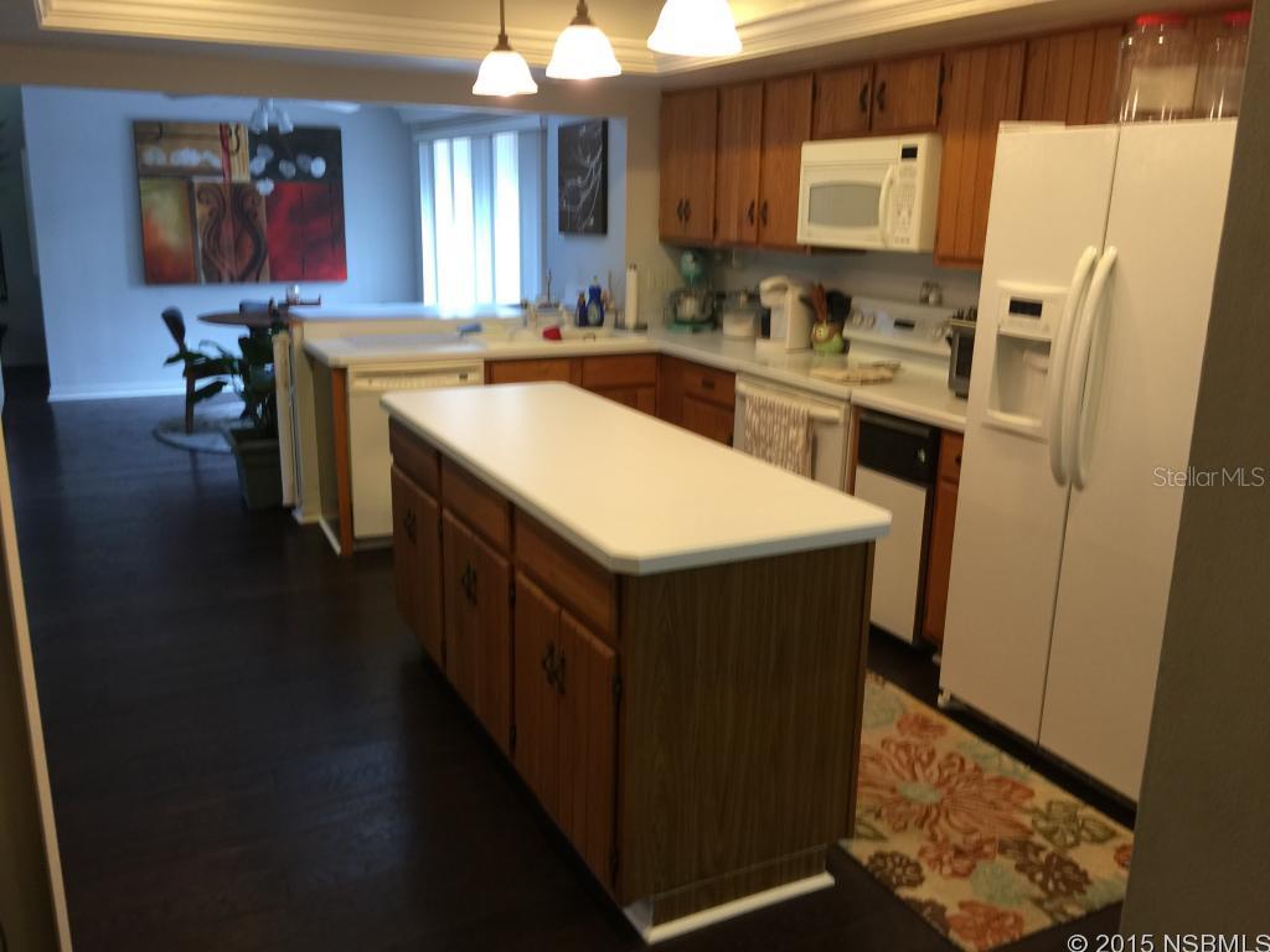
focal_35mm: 29
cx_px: 635
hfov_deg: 61.7
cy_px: 476
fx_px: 1064
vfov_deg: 48.2
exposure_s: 1/15
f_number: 2.2
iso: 50
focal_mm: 4.15
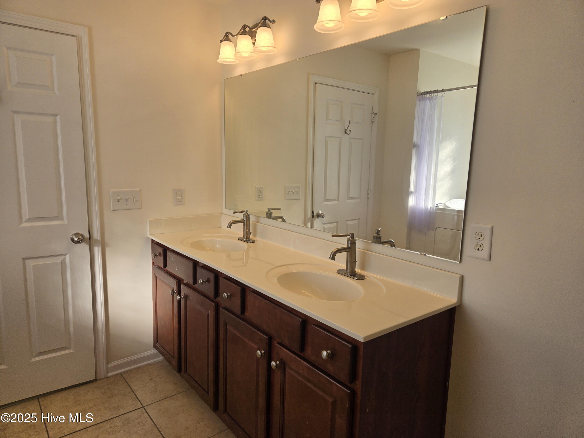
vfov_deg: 58.9
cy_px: 219
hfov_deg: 73.9
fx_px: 388
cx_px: 292
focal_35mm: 23
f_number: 1.8
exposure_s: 1/277
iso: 25
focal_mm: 5.4
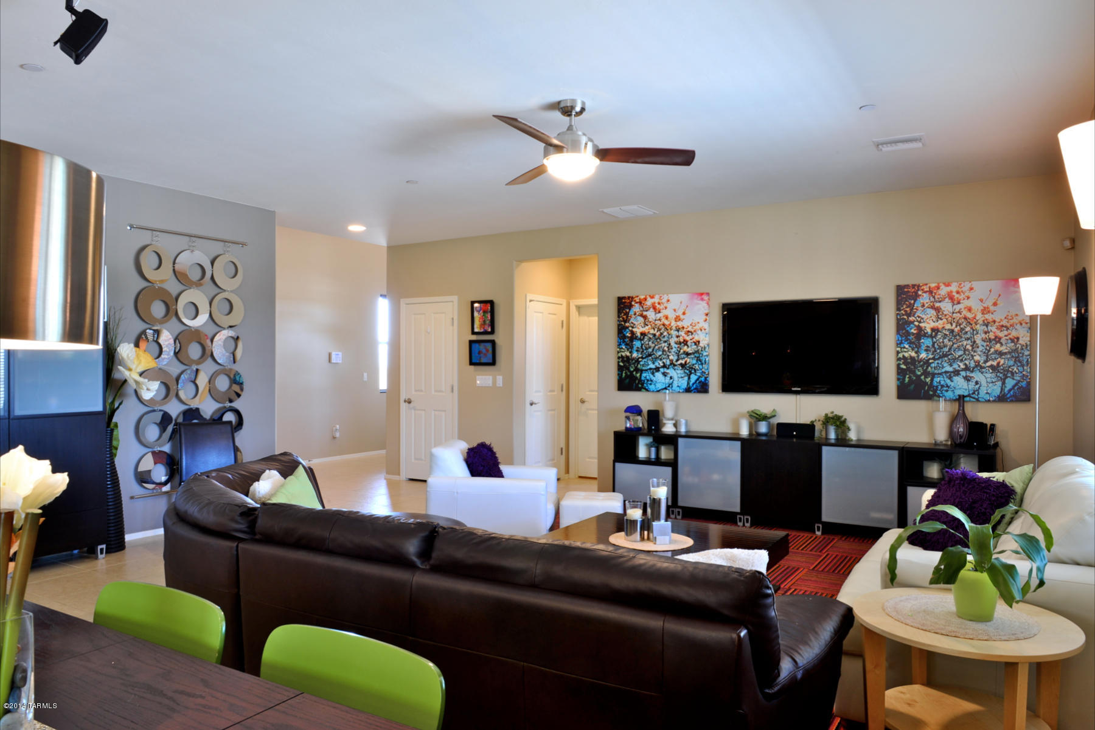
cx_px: 548
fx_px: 730
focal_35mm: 24
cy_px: 365
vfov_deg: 53.2
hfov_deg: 73.7
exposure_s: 1
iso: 400
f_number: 16
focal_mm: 24
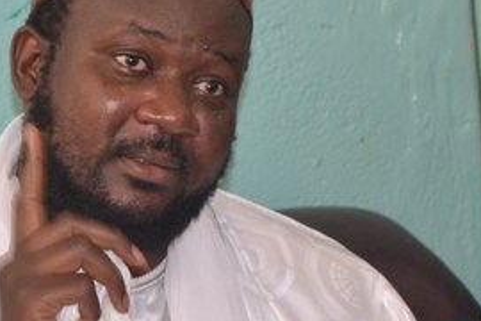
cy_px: 178
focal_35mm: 183
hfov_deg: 11.2
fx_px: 2446
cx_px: 119
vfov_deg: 7.5
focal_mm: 55
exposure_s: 1/30
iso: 900
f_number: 5.6
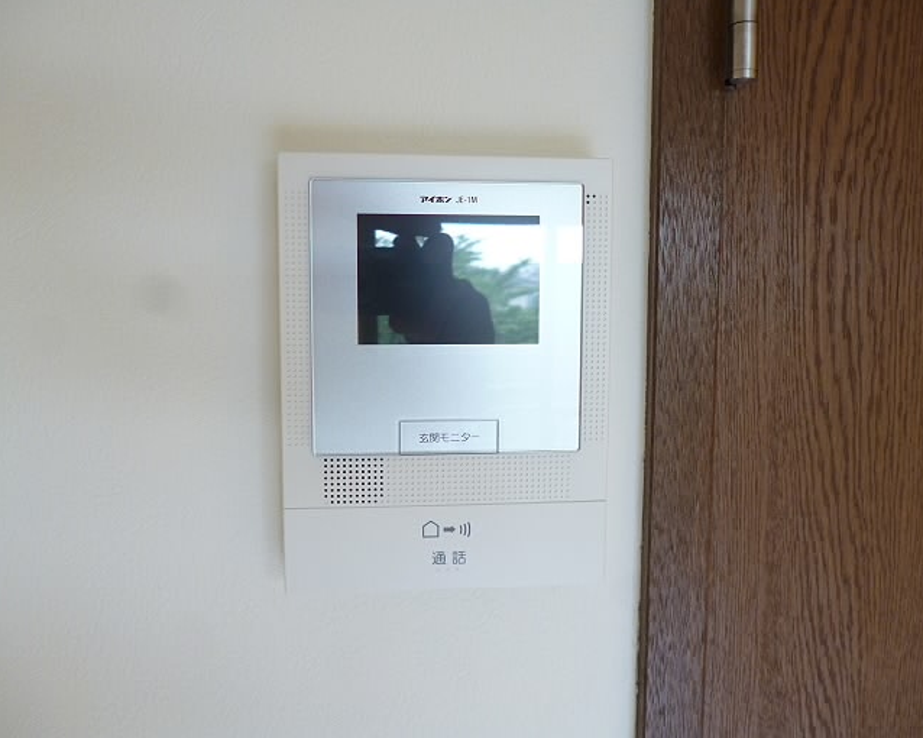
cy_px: 365
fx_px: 819
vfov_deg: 48.5
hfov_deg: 58.8
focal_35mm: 30
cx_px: 456
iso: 250
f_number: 3.1
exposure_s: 1/60
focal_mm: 5
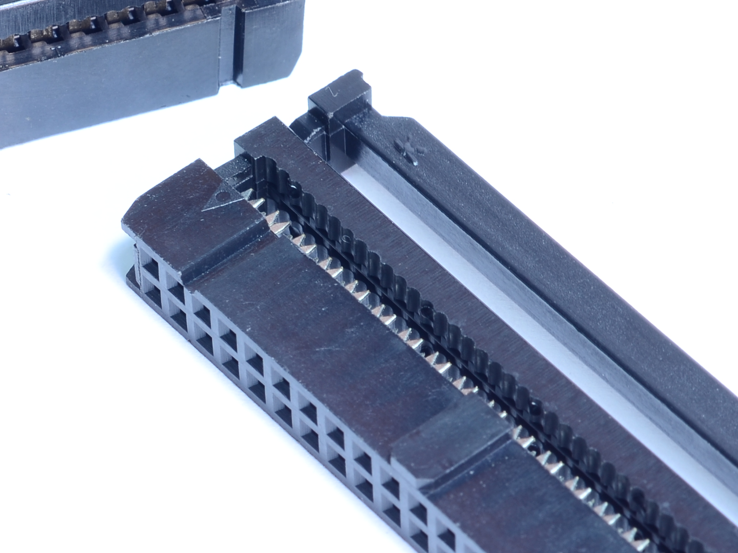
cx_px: 168
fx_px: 4243
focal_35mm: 199
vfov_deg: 7.5
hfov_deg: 9.9
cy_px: 291
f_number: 18
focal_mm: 60
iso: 100
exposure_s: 1/1.3
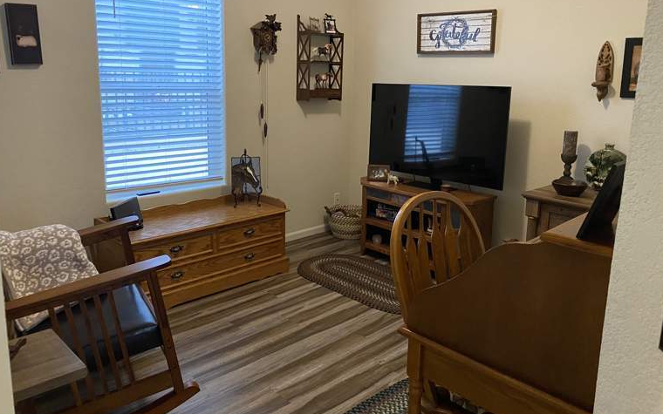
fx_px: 524
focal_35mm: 29
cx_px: 338
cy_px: 166
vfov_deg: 42.9
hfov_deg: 64.6
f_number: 1.8
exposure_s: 1/40
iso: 500
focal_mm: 4.25
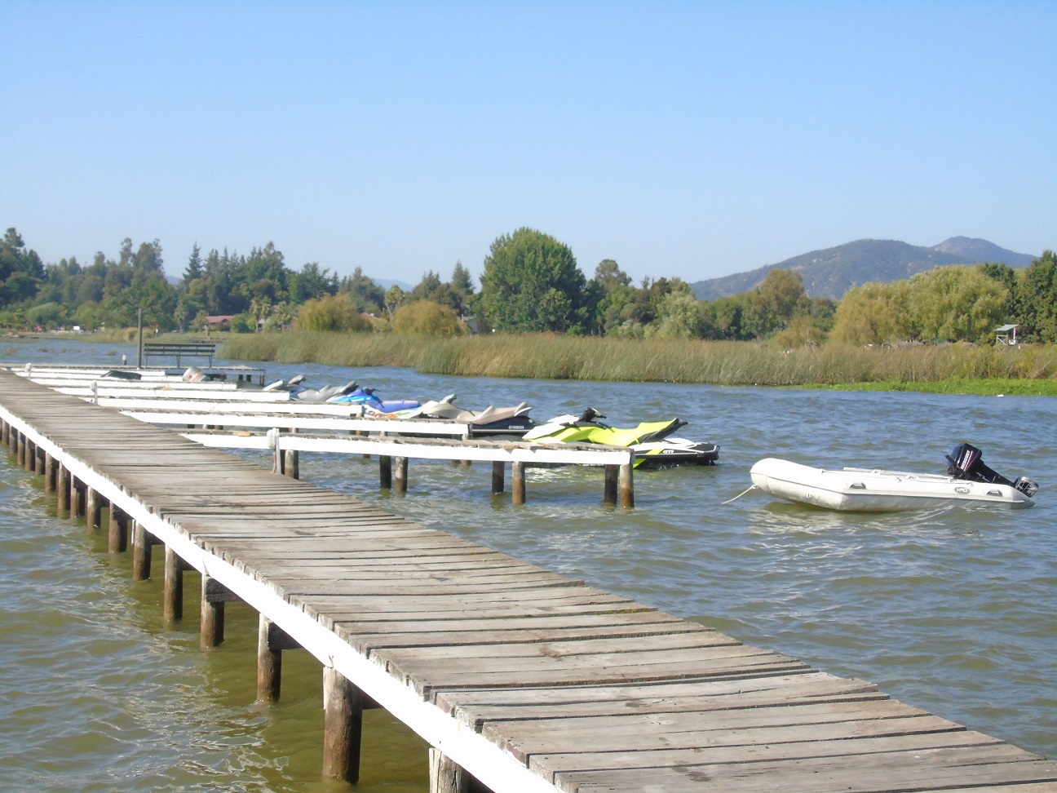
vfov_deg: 27.0
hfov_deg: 35.5
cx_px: 528
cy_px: 396
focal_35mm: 54
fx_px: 1649
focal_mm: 9.6
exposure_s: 1/2000
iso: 400
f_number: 4.7
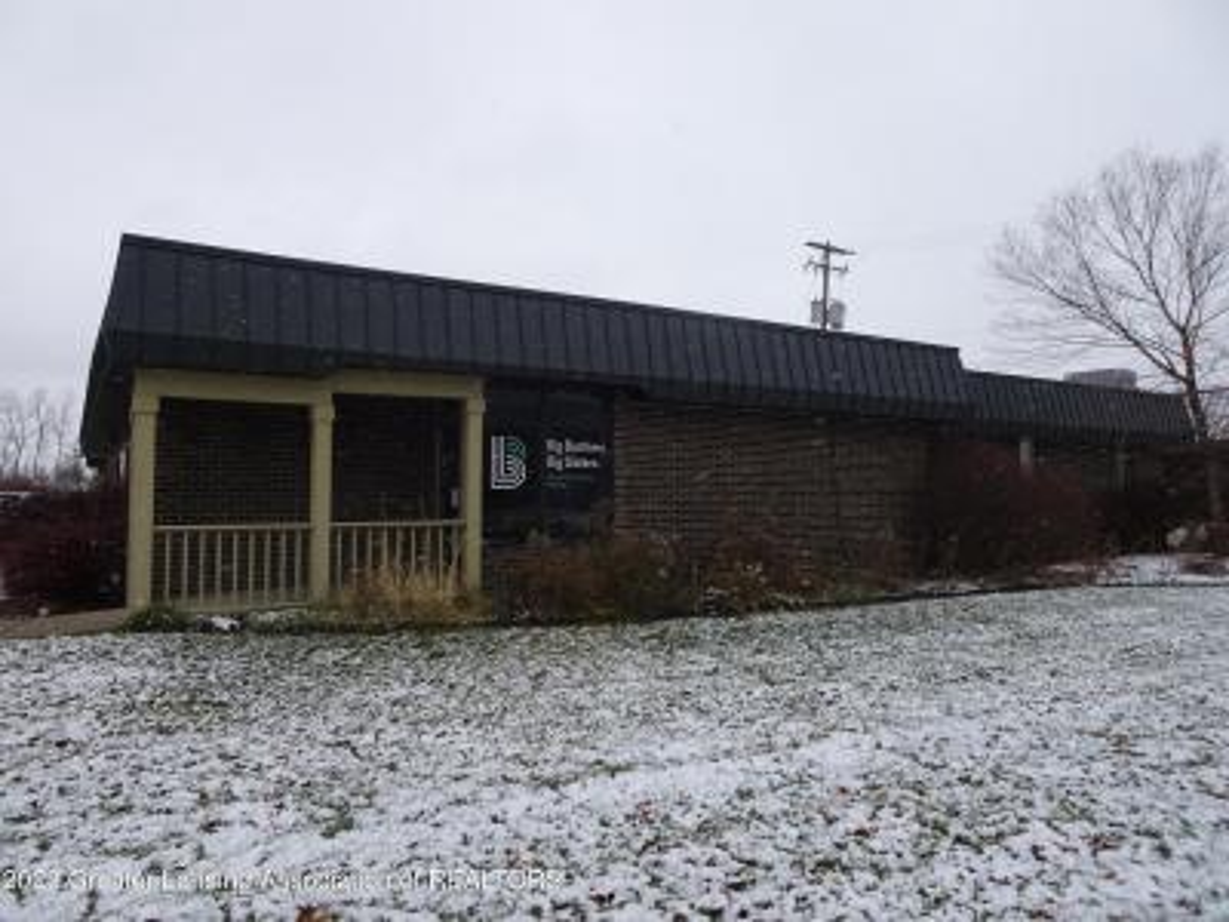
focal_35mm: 24
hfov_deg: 71.6
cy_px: 461
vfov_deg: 56.8
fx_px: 852
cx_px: 614
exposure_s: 1/320
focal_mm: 4.1
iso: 80
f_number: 3.5
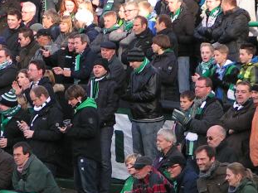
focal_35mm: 463
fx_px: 3450
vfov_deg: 3.2
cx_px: 153
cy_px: 38
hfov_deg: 4.3
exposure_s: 1/200
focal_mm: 27.5
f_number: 3.5
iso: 50
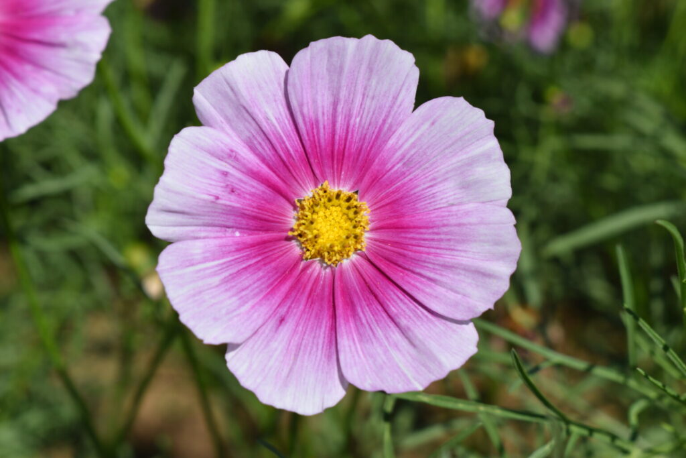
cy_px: 229
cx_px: 343
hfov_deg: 24.6
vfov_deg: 16.6
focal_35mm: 82
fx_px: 1572
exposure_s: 1/320
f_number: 9
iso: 100
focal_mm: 55
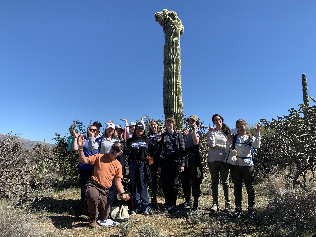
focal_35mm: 26
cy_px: 118
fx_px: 237
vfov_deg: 53.1
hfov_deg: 67.3
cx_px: 158
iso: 25
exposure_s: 1/2075
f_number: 1.8
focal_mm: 4.25
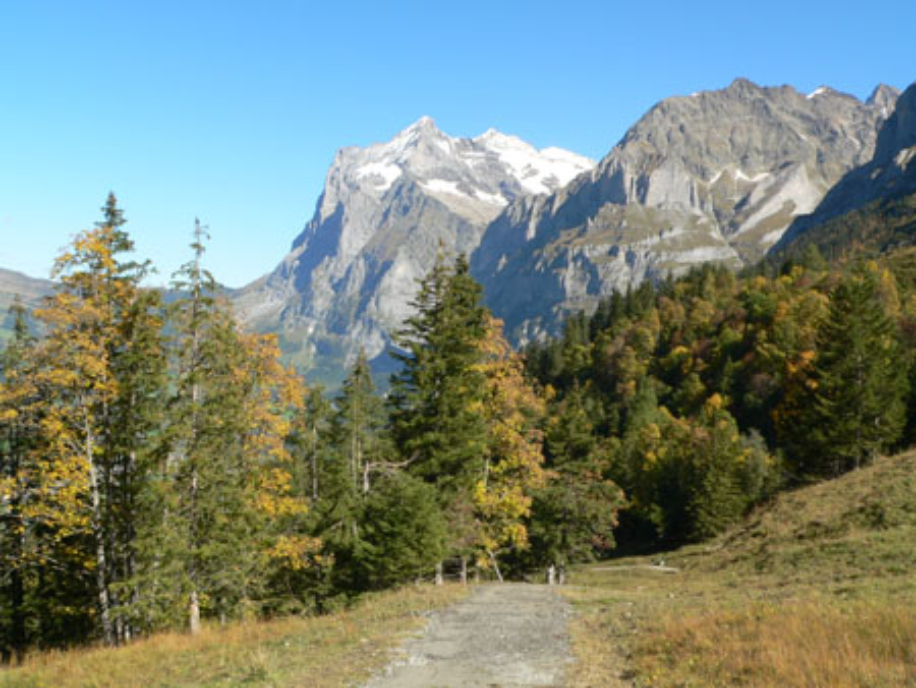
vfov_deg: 38.7
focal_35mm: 37
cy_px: 344
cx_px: 458
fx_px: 980
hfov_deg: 50.1
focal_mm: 6.1
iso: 100
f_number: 8
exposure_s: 1/160
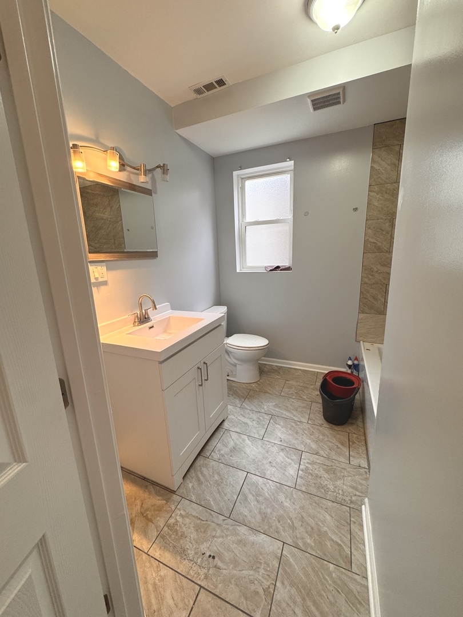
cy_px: 308
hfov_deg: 85.7
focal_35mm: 14
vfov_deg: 102.1
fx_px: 250
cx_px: 232
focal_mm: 2.22
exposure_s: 1/120
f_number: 2.2
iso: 200
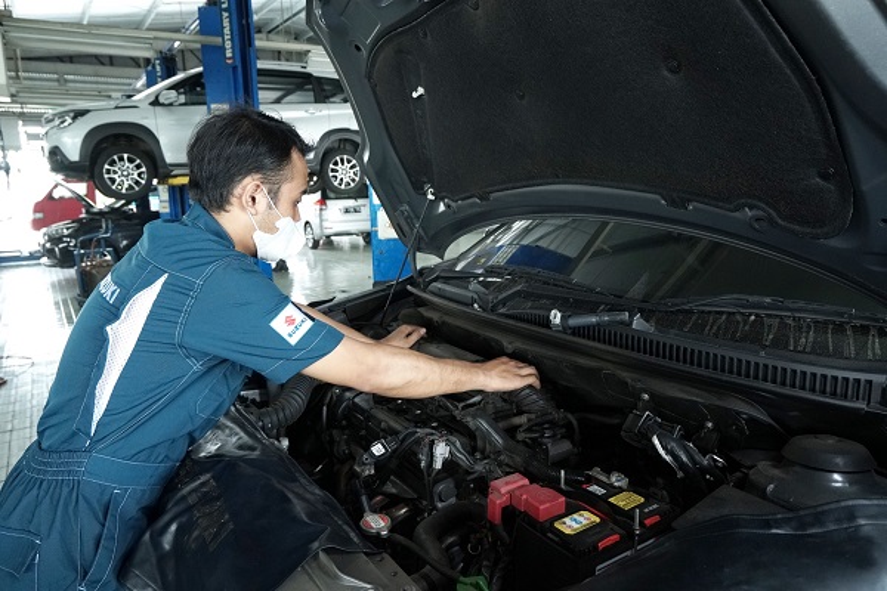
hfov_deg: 73.7
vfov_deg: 53.1
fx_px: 591
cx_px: 444
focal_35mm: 24
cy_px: 296
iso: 1600
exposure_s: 1/160
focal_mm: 16
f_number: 4
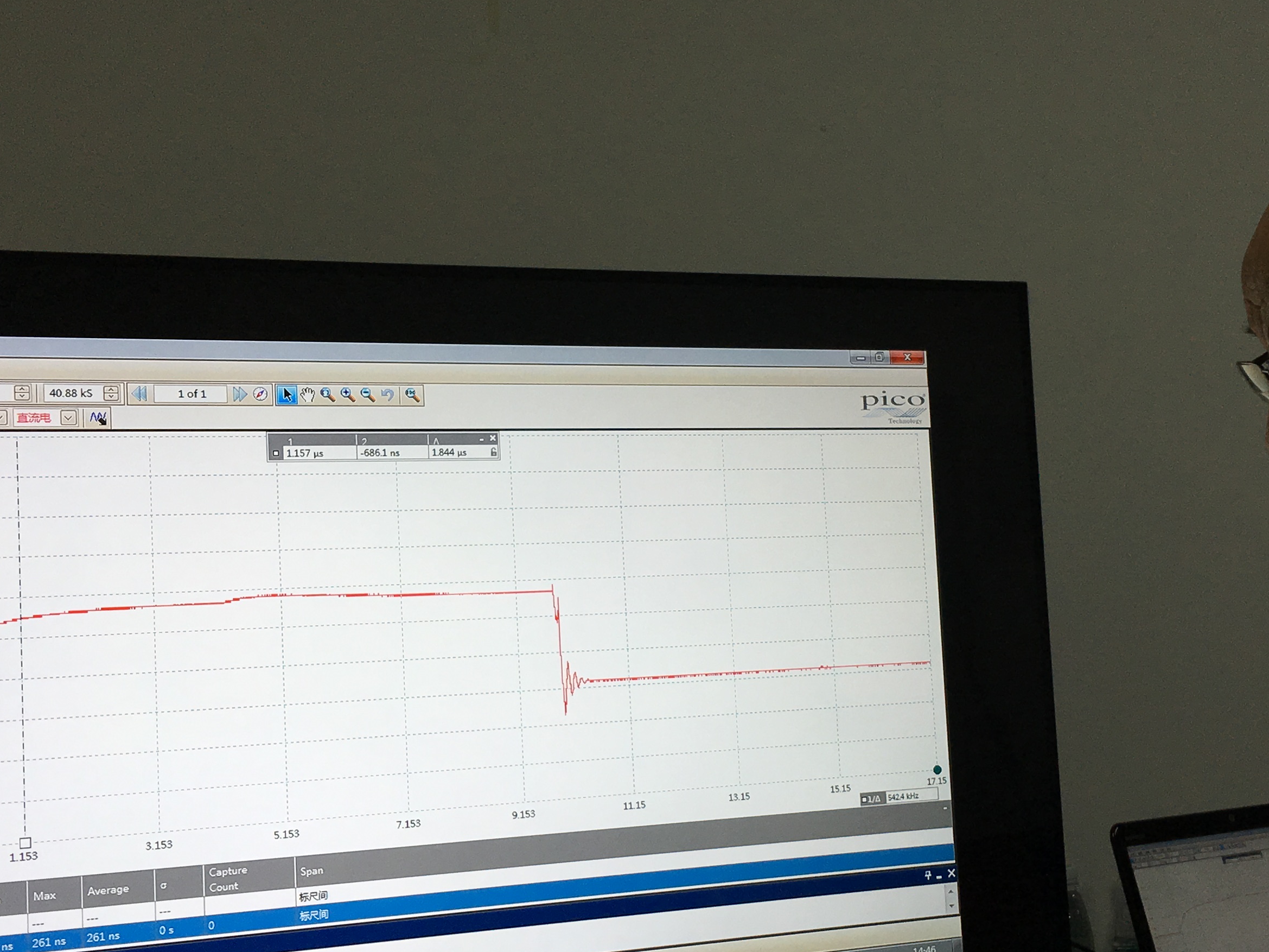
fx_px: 1833
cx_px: 759
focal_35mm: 50
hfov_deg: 38.0
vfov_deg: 29.1
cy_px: 543
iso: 32
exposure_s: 1/100
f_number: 2.2
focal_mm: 4.15
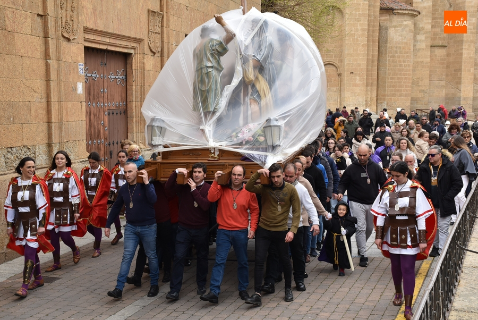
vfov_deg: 22.7
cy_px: 160
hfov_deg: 33.4
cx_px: 239
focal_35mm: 60
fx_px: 797
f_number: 8
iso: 360
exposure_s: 1/250
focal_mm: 40
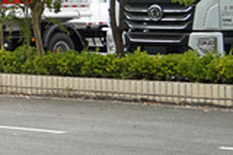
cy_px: -80
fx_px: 1263
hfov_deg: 9.6
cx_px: -289
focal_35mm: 195
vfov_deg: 7.0
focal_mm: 39
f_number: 3.2
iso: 100
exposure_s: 1/640
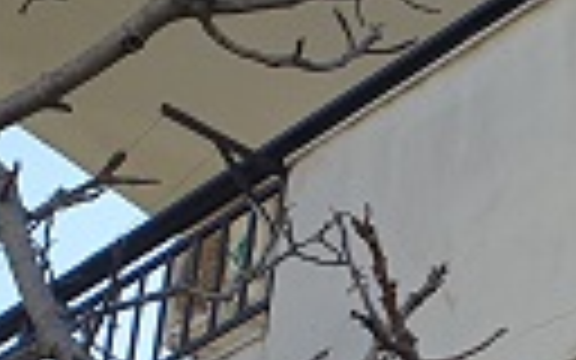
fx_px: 2700
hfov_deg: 11.6
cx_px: 914
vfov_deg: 7.4
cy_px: 626
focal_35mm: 172
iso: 50
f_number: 2.4
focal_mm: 4.3
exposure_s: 1/1164
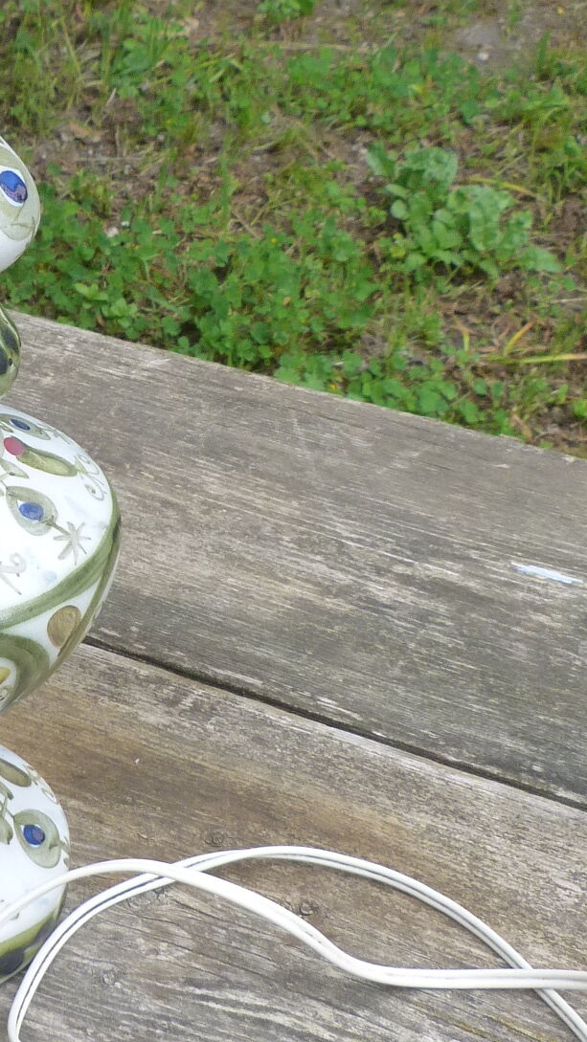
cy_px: 471
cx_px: -46
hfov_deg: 18.2
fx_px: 1770
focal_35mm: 64
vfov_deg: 32.8
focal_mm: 4.5
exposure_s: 1/200
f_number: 4
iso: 125
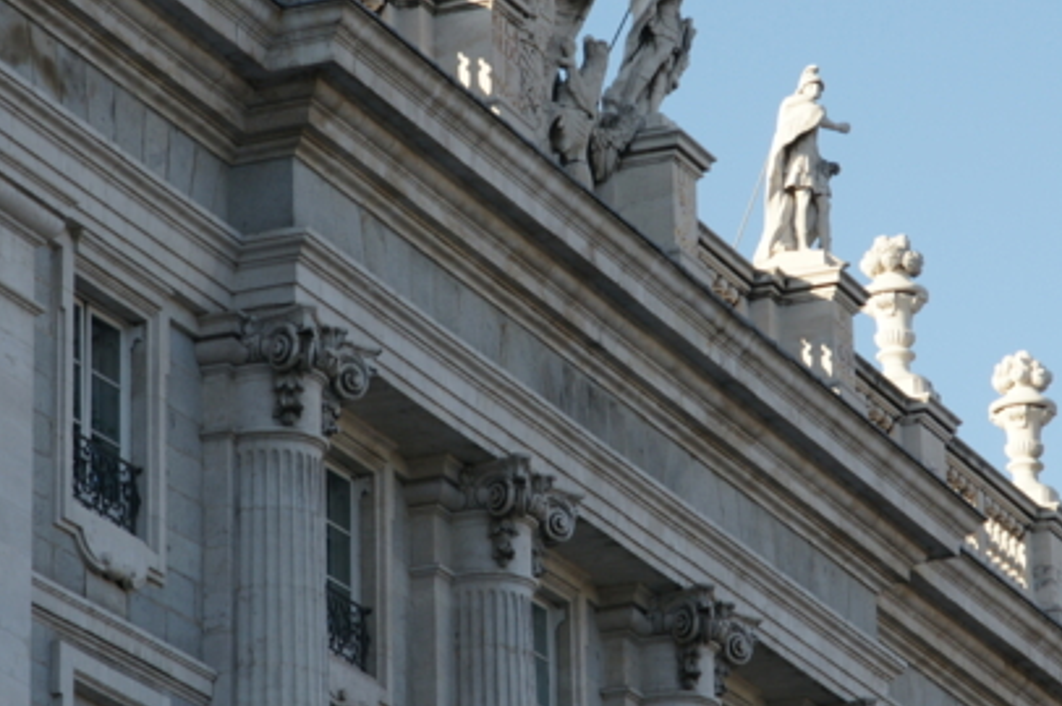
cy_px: 252
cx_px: 617
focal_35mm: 207
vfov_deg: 6.6
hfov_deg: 9.9
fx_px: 6101
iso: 200
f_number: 7.1
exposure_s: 1/320
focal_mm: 70
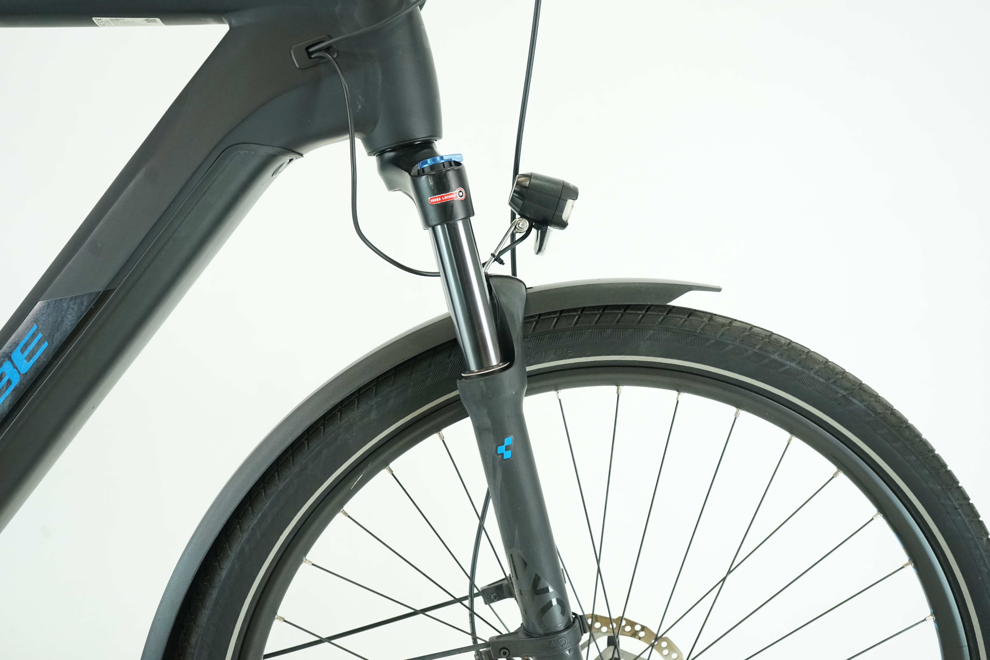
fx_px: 990
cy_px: 330
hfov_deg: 53.1
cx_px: 495
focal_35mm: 36
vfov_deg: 36.9
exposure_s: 1/200
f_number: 5
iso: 2500
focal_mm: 36
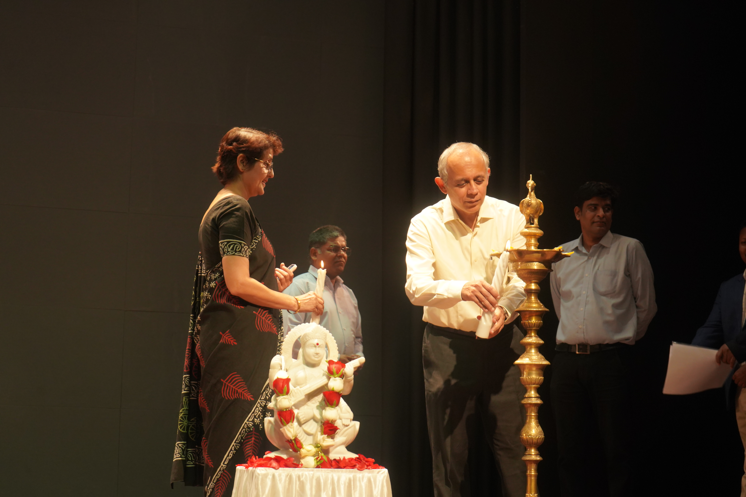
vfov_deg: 19.7
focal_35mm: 69
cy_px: 248
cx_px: 373
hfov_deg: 29.2
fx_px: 1430
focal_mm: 69
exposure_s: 1/160
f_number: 5.6
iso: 2000
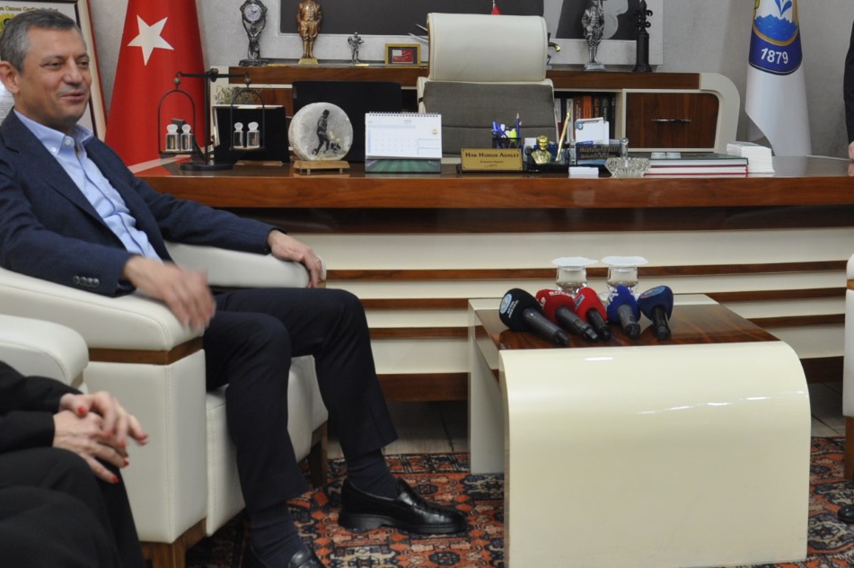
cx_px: 560
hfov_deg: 36.7
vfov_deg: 24.7
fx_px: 1276
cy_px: 131
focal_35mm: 54
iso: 400
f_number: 5
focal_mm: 21
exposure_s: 1/25
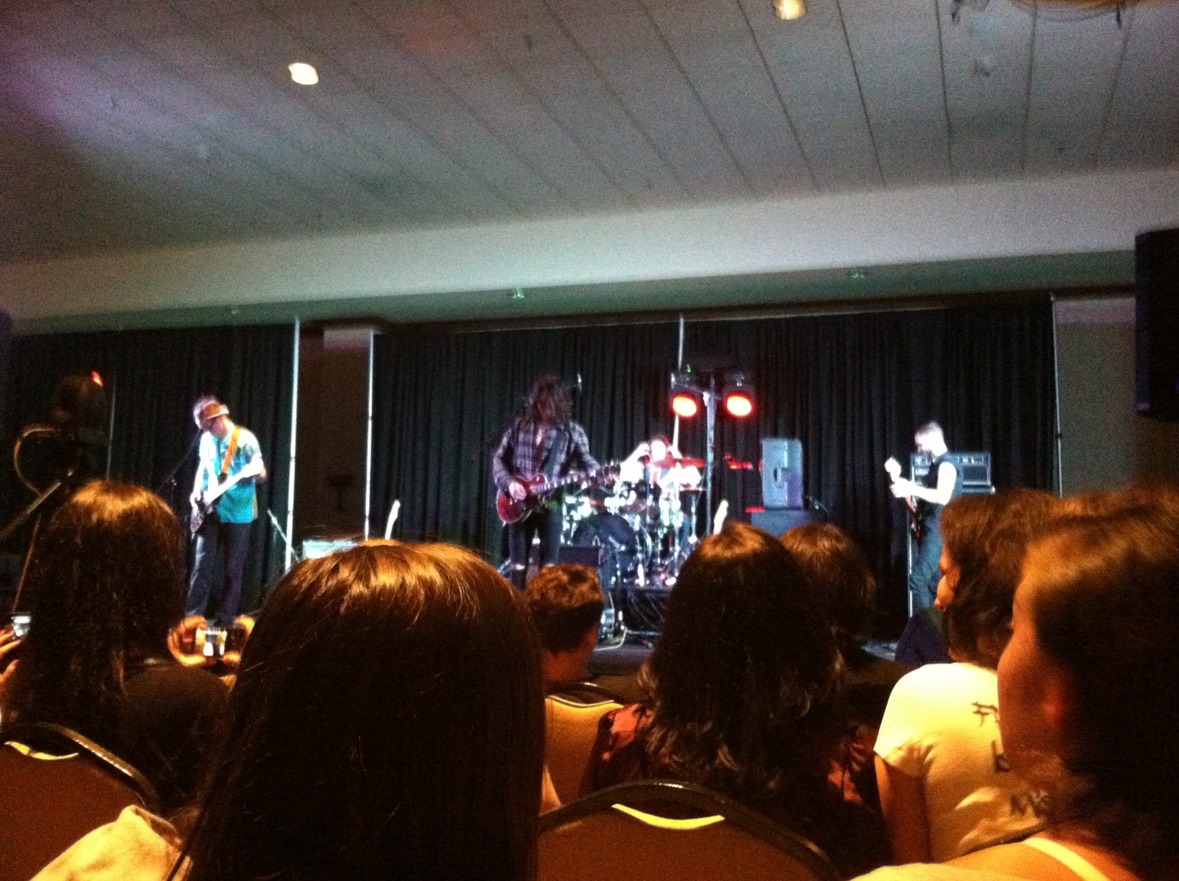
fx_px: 1190
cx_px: 590
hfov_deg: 52.7
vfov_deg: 40.6
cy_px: 440
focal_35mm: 35
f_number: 2.8
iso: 1000
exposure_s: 1/15
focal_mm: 3.85
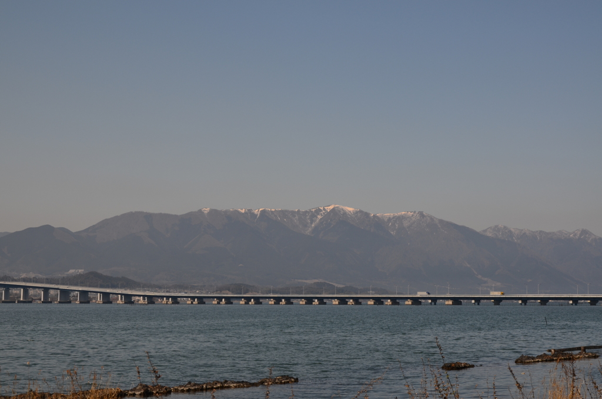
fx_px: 1001
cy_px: 200
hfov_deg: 33.5
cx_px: 301
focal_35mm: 60
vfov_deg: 22.5
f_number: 11
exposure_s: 1/125
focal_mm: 40
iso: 140
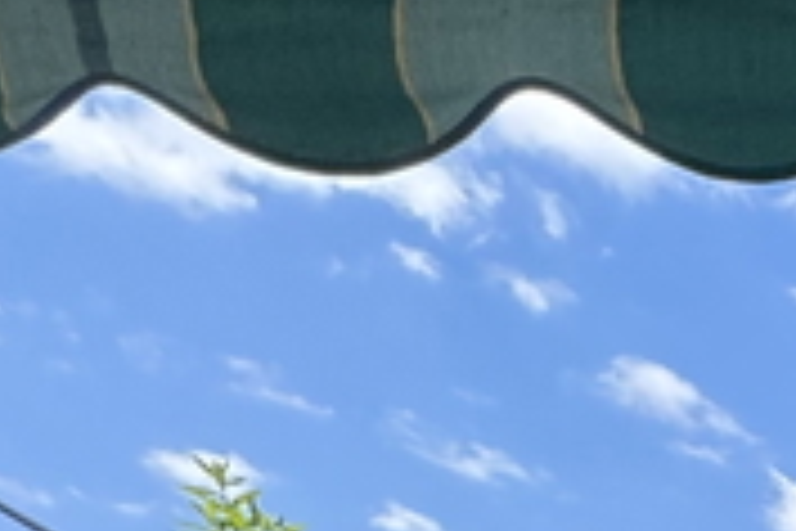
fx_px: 1968
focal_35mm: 89
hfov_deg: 15.9
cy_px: 1449
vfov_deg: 11.4
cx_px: 1740
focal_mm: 2.22
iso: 50
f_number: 2.2
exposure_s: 1/1178
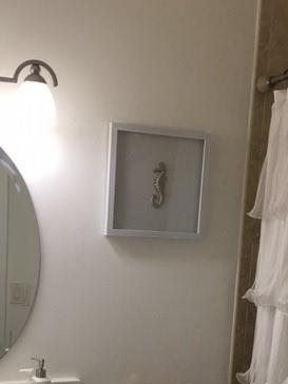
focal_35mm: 51
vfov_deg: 35.9
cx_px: 127
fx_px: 566
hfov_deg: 28.5
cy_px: 321
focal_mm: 4.15
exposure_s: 1/40
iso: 25
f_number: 2.2
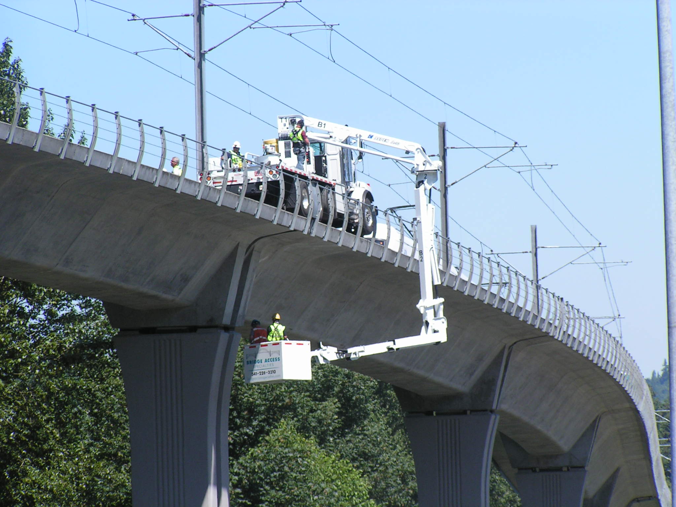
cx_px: 338
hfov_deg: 8.0
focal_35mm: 247
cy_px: 254
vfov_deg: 6.0
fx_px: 4824
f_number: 5.6
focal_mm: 37.8
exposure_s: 1/400
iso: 50
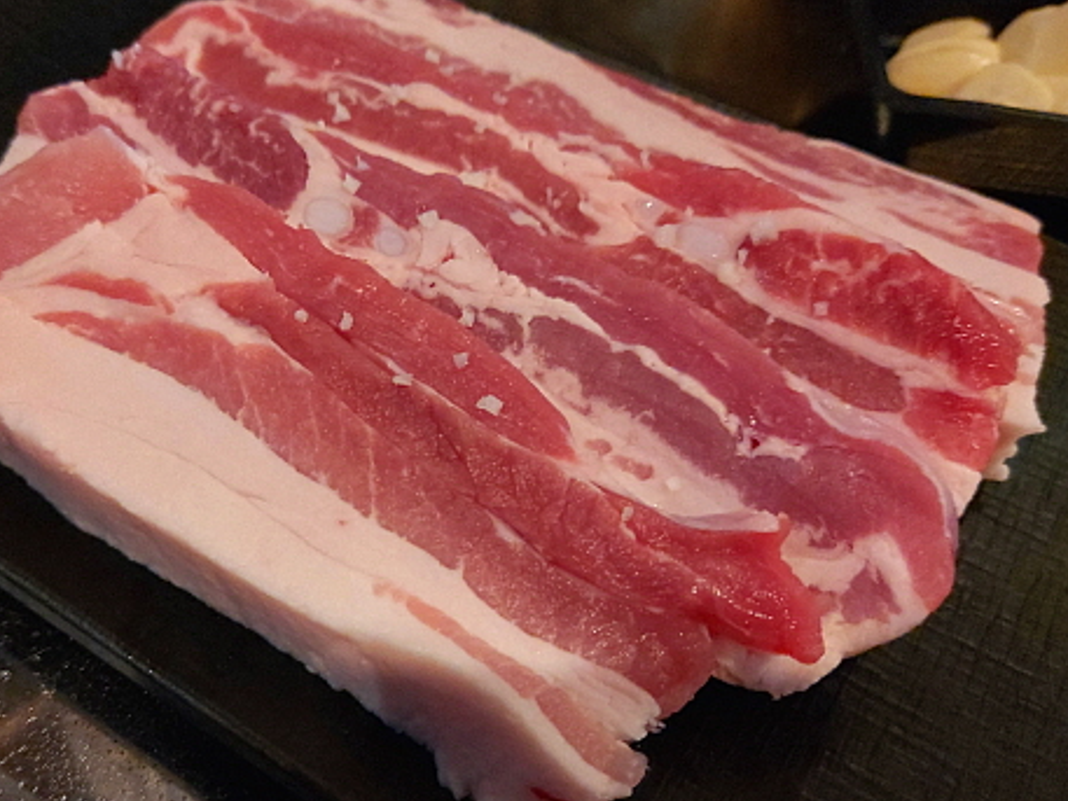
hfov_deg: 52.2
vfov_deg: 40.7
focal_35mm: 35
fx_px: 1080
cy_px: 446
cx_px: 416
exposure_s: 1/24
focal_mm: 4.58
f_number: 2
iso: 640
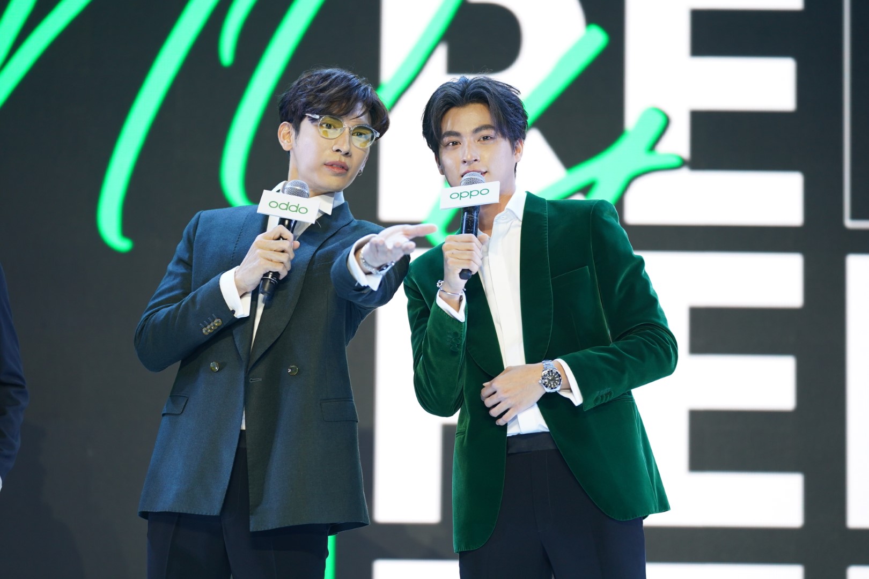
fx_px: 4321
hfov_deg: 11.5
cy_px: 290
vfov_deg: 7.7
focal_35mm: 179
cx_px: 434
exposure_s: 1/125
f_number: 2.8
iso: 640
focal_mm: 179
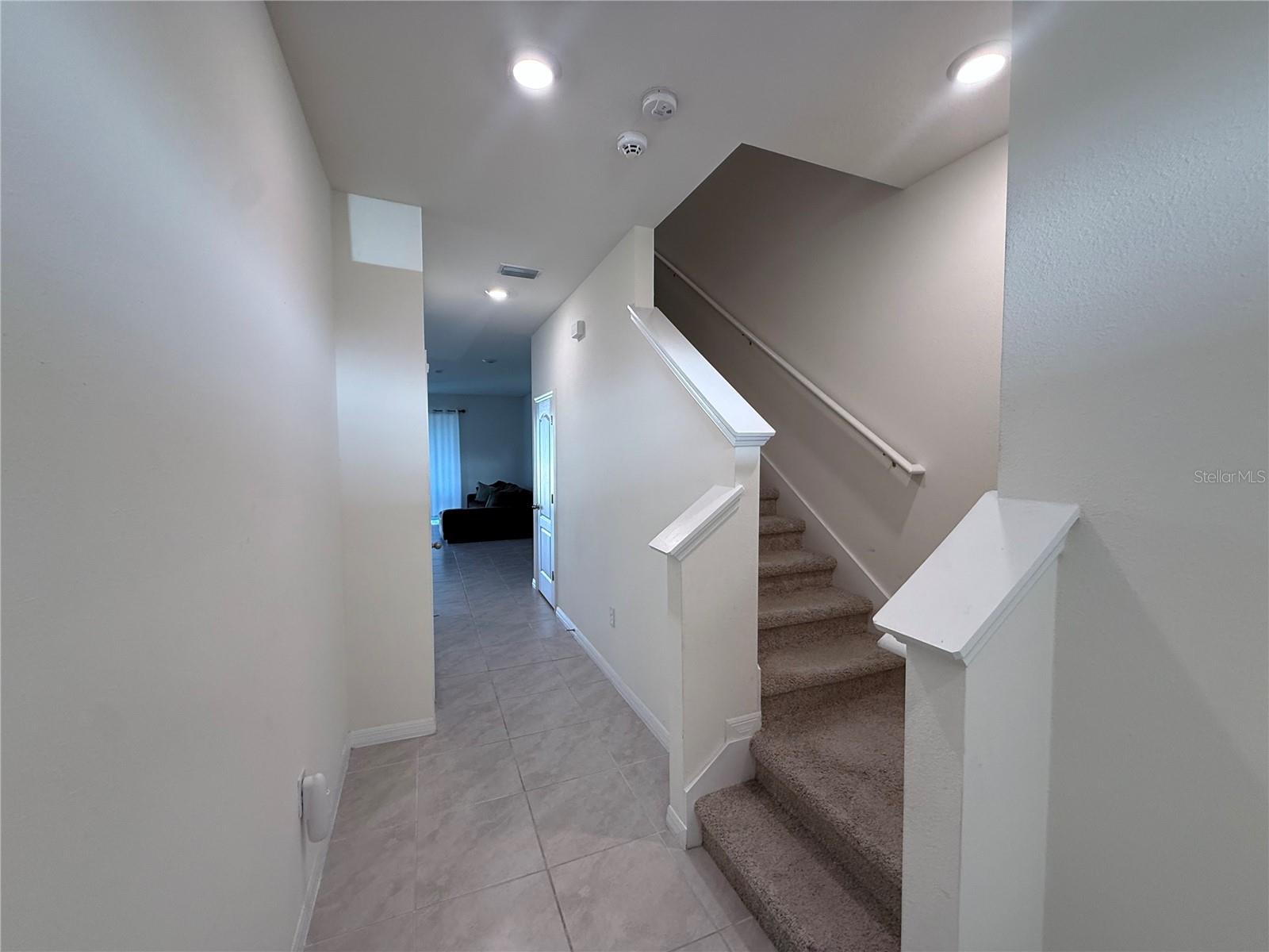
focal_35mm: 14
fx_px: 513
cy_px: 476
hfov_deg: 102.1
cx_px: 634
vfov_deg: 85.7
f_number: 2.2
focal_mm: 2.22
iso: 160
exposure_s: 1/120
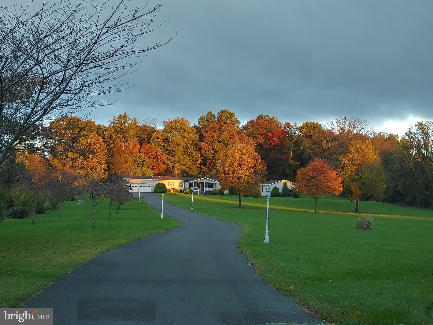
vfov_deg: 36.0
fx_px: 500
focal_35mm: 40
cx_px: 216
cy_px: 162
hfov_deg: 46.8
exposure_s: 1/60
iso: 50
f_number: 1.5
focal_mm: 4.23
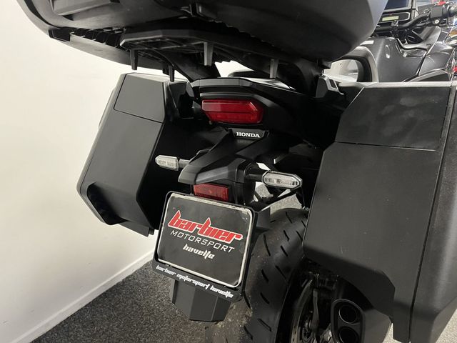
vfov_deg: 53.1
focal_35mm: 26
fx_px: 343
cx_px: 228
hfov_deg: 67.3
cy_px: 172
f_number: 1.6
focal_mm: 5.1
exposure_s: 1/33
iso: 400
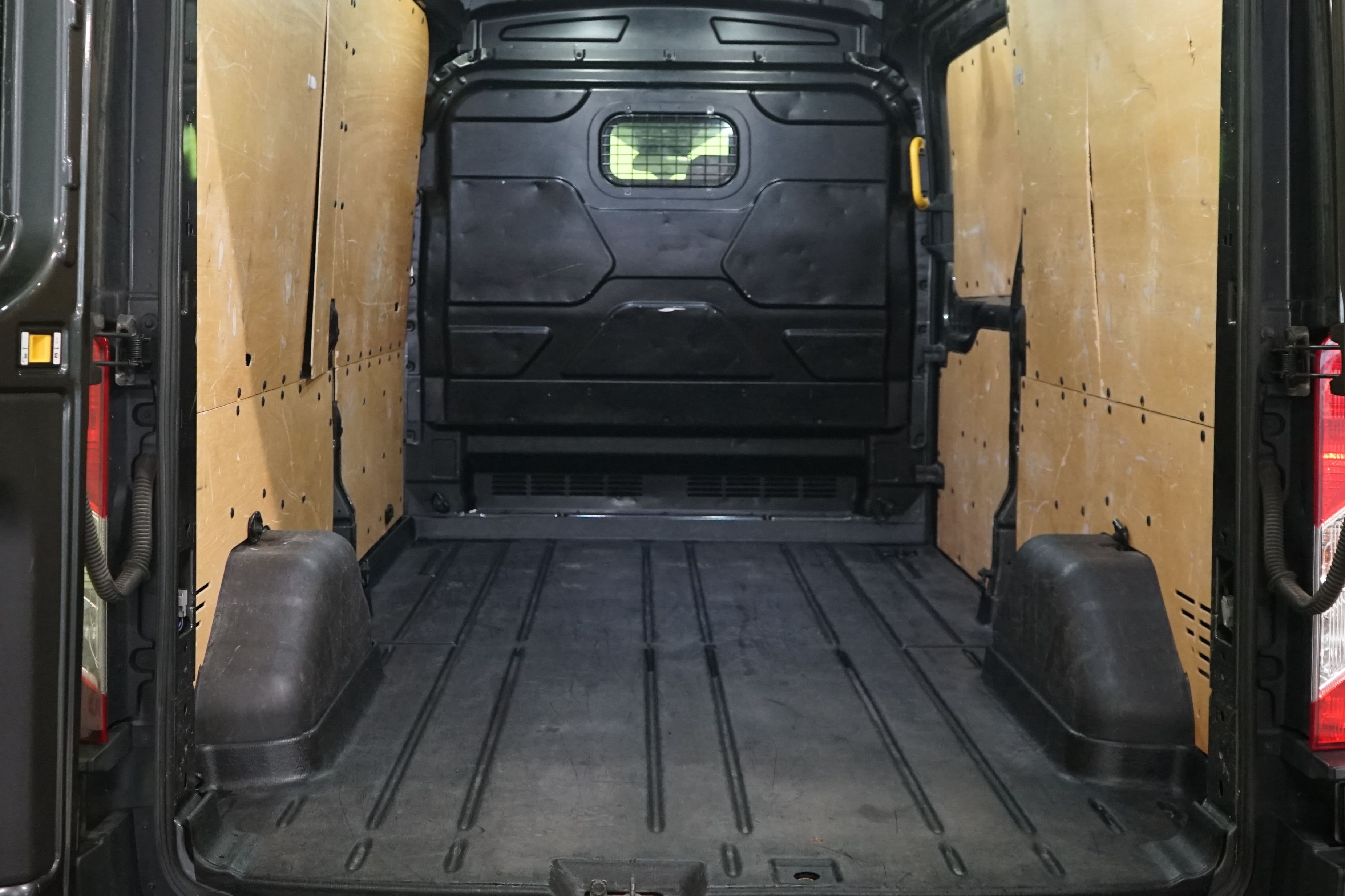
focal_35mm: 47
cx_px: 655
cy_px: 323
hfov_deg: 41.9
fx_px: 1756
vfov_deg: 28.5
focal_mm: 29
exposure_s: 1/60
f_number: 4
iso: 2500
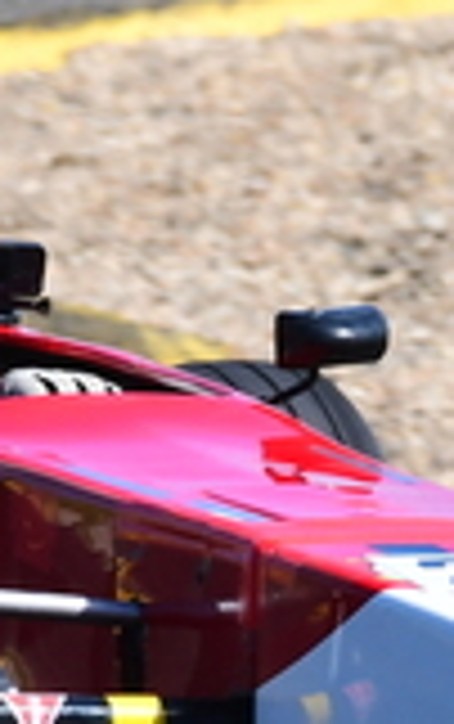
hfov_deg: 0.3
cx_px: 148
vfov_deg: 0.6
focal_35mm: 3794
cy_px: 335
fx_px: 74908
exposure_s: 1/640
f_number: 10
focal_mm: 500
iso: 500
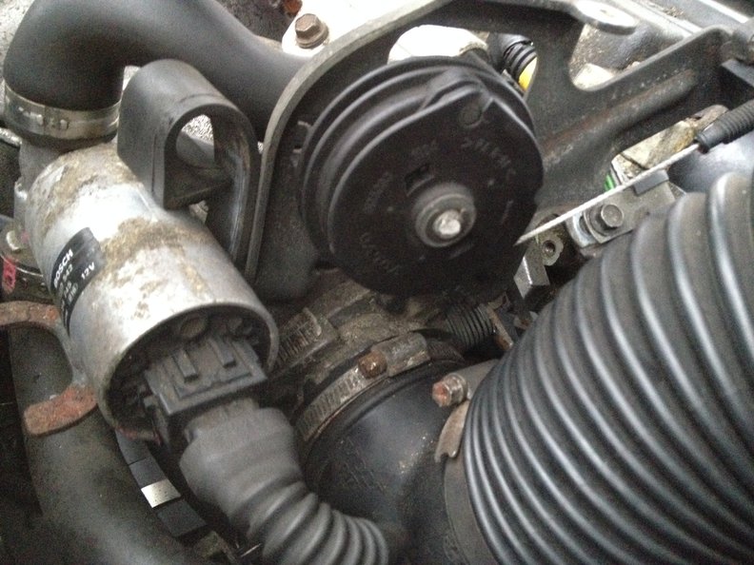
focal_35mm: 35
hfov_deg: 52.6
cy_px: 282
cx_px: 377
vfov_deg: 40.7
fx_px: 762
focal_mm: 4.28
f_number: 2.4
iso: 800
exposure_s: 1/15
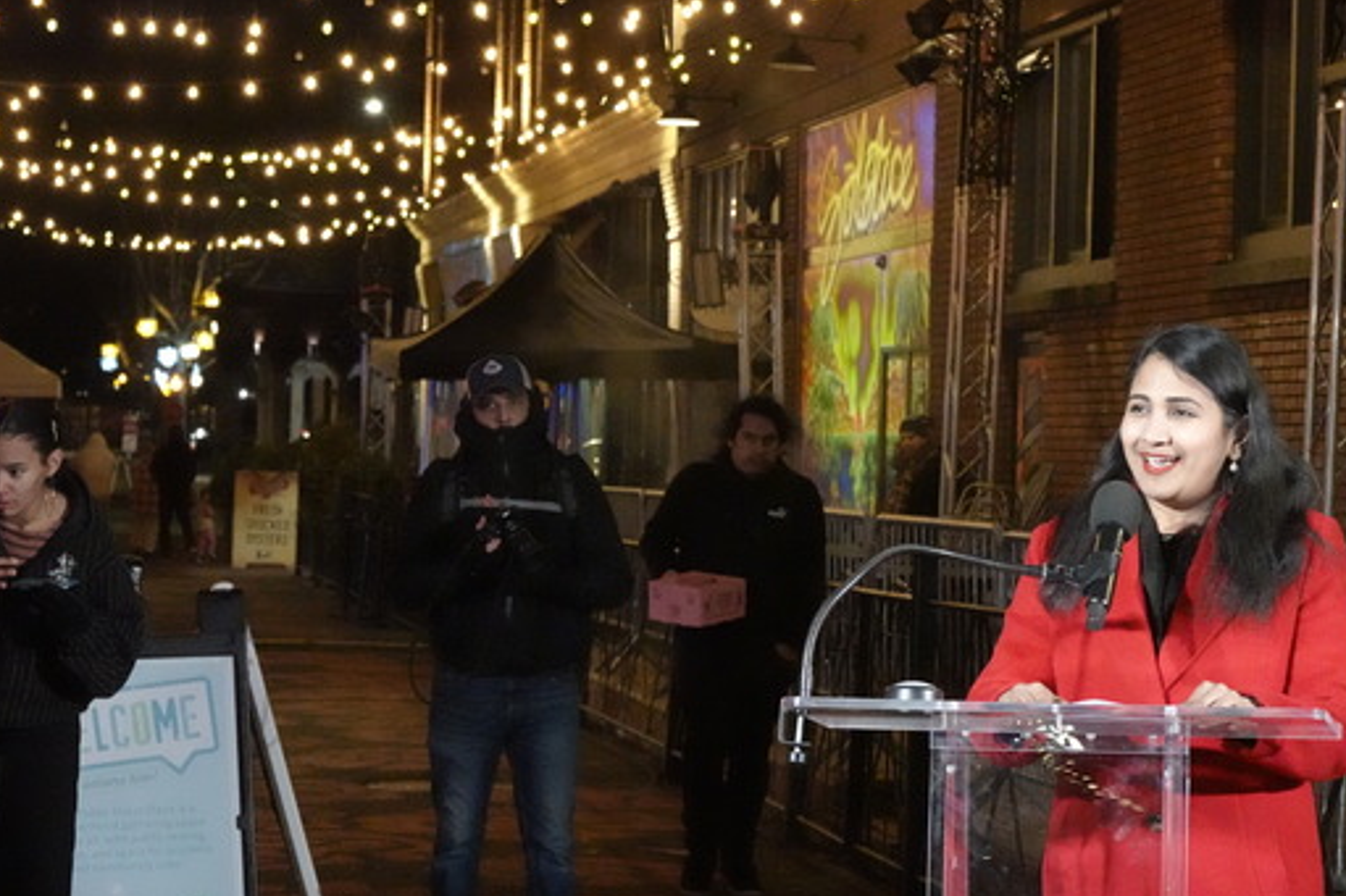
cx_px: 681
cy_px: 456
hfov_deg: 19.6
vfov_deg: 13.2
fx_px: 3887
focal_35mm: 104
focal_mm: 34.64
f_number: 4
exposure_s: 1/100
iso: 6400
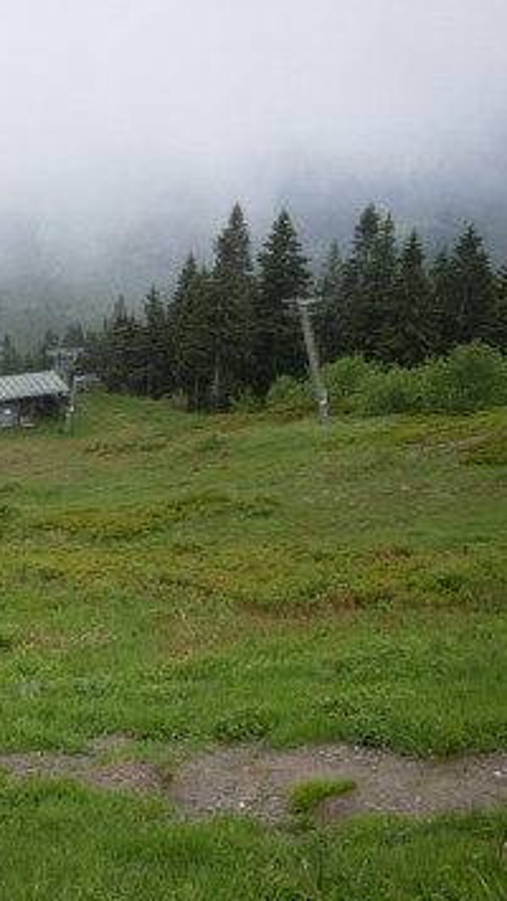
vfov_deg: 37.2
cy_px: 449
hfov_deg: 20.5
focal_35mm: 56
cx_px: -53
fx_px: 1337
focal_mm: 6.3
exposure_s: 1/90
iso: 80
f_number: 8.4
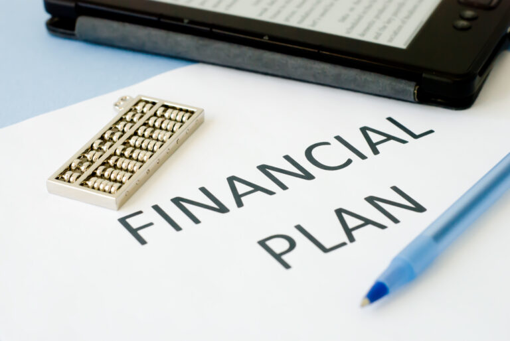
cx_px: 255
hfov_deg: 27.0
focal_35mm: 75
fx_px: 1064
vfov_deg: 18.2
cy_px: 170
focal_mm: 50
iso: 200
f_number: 5.6
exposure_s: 1/125
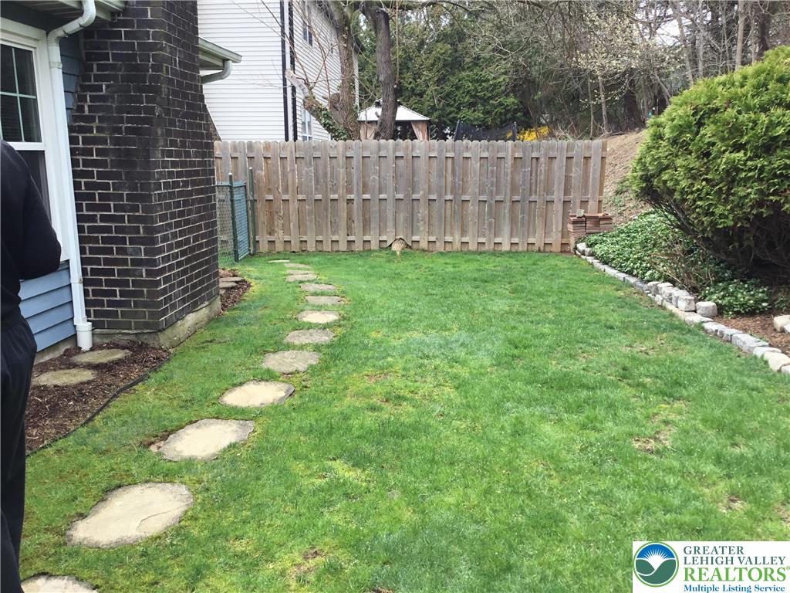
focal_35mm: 31
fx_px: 707
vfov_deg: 45.4
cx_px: 395
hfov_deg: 58.4
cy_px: 296
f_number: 2.4
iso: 25
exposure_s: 1/326
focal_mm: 3.3
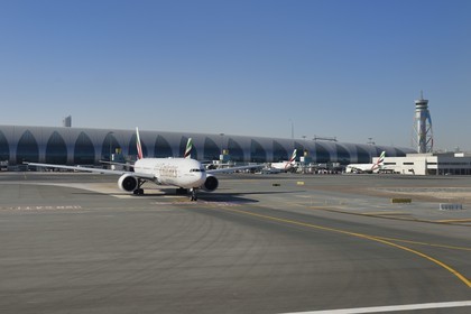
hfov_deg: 50.7
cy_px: 157
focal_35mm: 38
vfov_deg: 35.1
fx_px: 497
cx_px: 236
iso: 200
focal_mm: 38
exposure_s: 1/1000
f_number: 7.1
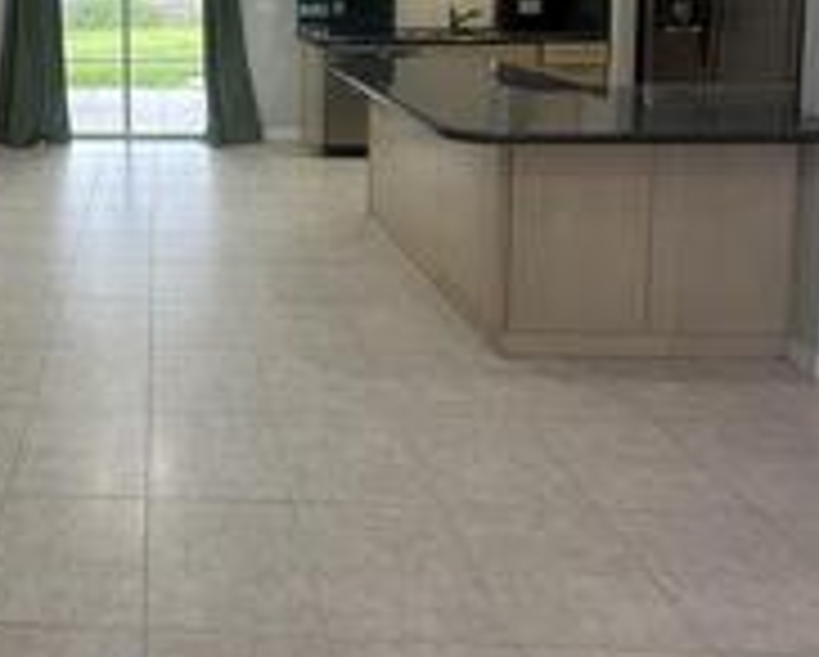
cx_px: 112
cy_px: 22
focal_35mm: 30
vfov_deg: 42.8
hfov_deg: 52.9
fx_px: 728
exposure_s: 1/120
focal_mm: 2.22
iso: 125
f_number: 2.2
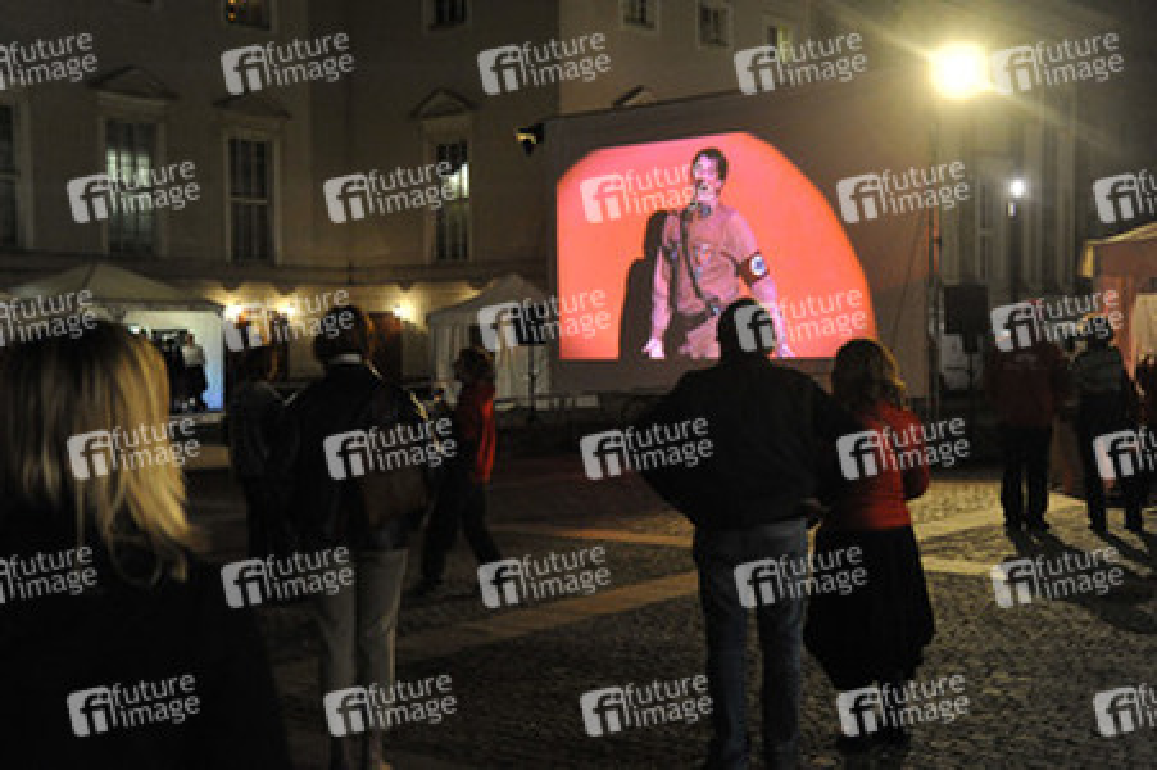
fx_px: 1606
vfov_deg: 27.0
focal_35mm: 50
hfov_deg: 39.6
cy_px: 385
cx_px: 578
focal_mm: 50
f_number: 5.6
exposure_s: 1/100
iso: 6400
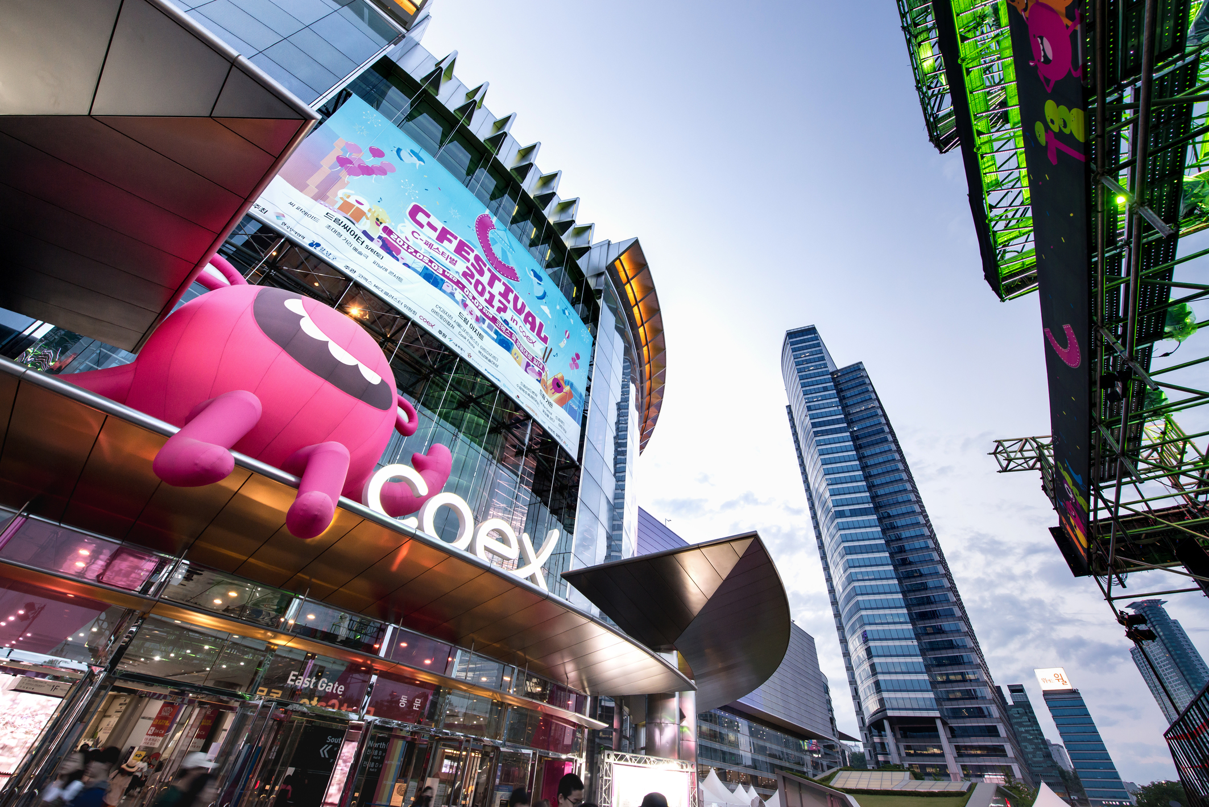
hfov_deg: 86.9
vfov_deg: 64.6
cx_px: 604
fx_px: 638
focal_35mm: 19
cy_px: 404
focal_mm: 19
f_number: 6.3
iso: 640
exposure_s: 1/13
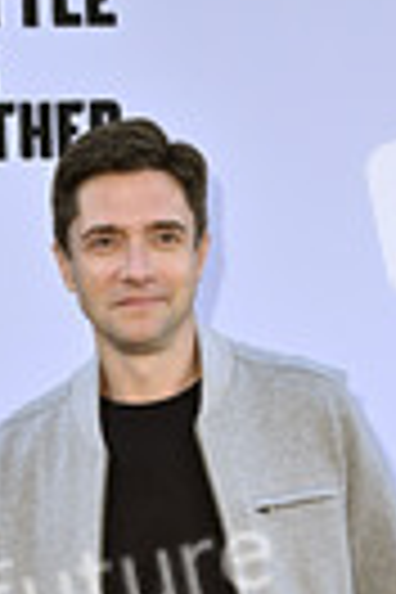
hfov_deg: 9.7
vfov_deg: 13.7
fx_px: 2343
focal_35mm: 142
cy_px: 864
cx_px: 189
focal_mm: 47
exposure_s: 1/320
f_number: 5
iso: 800
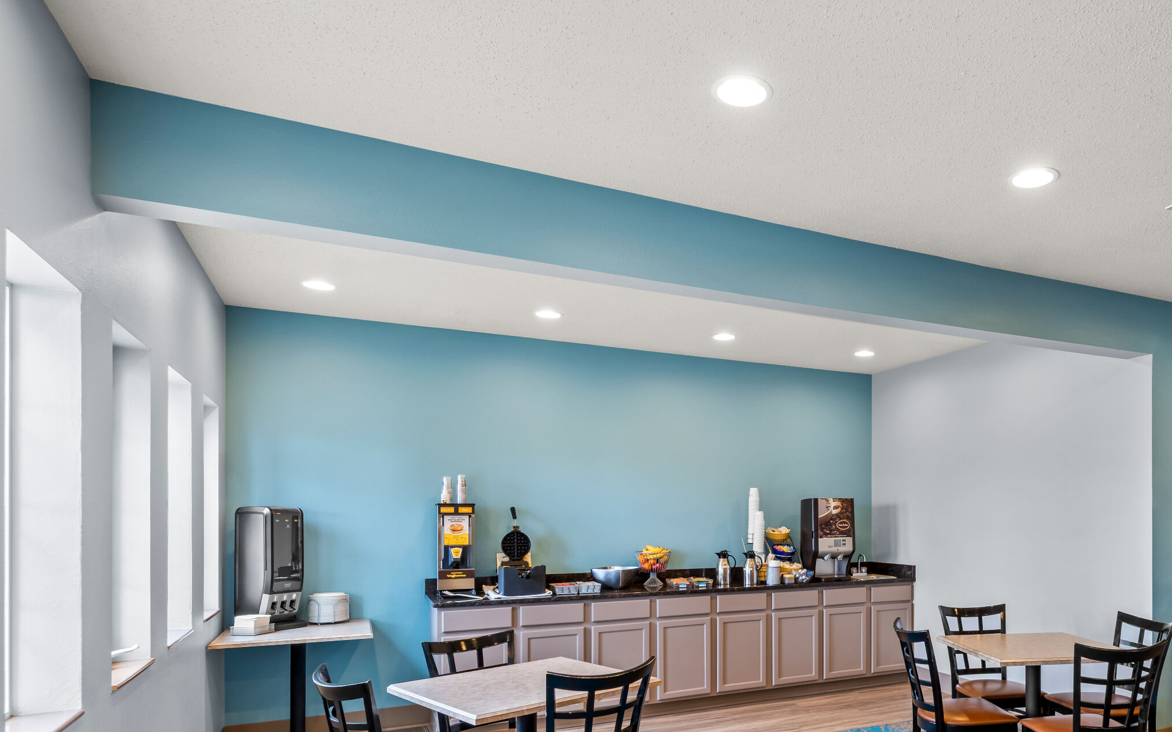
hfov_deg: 71.7
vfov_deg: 49.6
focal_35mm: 24
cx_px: 818
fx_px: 767
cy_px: 520
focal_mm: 16
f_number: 9
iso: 160
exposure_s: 1.6
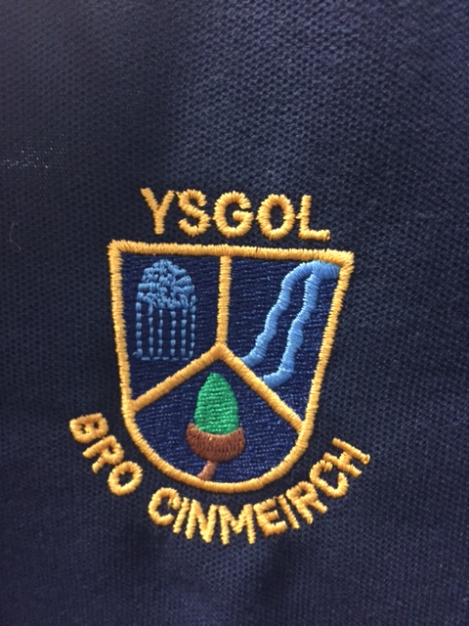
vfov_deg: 61.7
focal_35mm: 29
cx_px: 234
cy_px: 313
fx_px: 524
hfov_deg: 48.2
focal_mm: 4.15
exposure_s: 1/15
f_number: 2.2
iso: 320
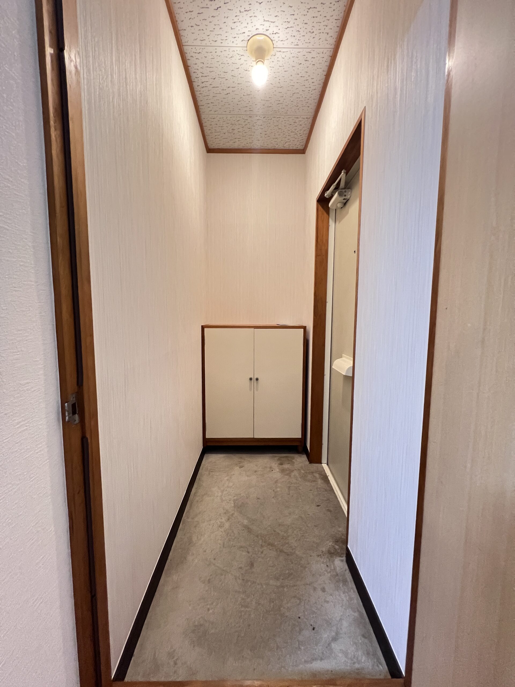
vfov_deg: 106.2
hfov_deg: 89.9
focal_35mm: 13
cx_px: 258
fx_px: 258
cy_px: 344
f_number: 1.8
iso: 500
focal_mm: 1.57
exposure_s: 1/50
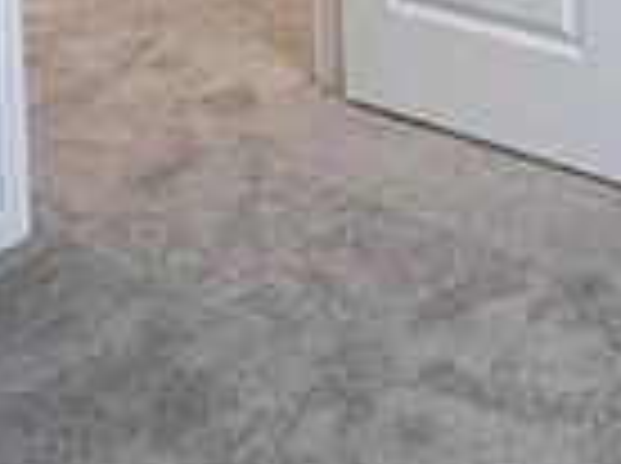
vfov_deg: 12.4
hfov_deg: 18.4
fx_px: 1862
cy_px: -473
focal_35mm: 104
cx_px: 634
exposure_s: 1/120
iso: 80
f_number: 2.2
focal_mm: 2.22
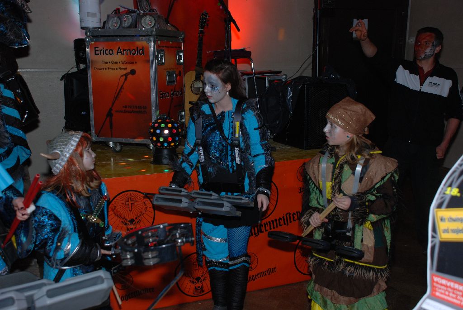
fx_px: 502
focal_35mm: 39
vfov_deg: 34.3
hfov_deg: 49.5
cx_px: 232
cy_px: 155
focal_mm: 26
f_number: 4
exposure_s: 1/60
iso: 200
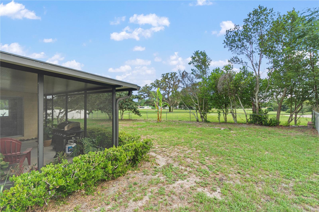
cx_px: 160
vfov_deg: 77.3
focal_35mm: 15
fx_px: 133
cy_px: 106
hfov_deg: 100.4
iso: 100
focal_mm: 10
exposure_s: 1/80
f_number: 4
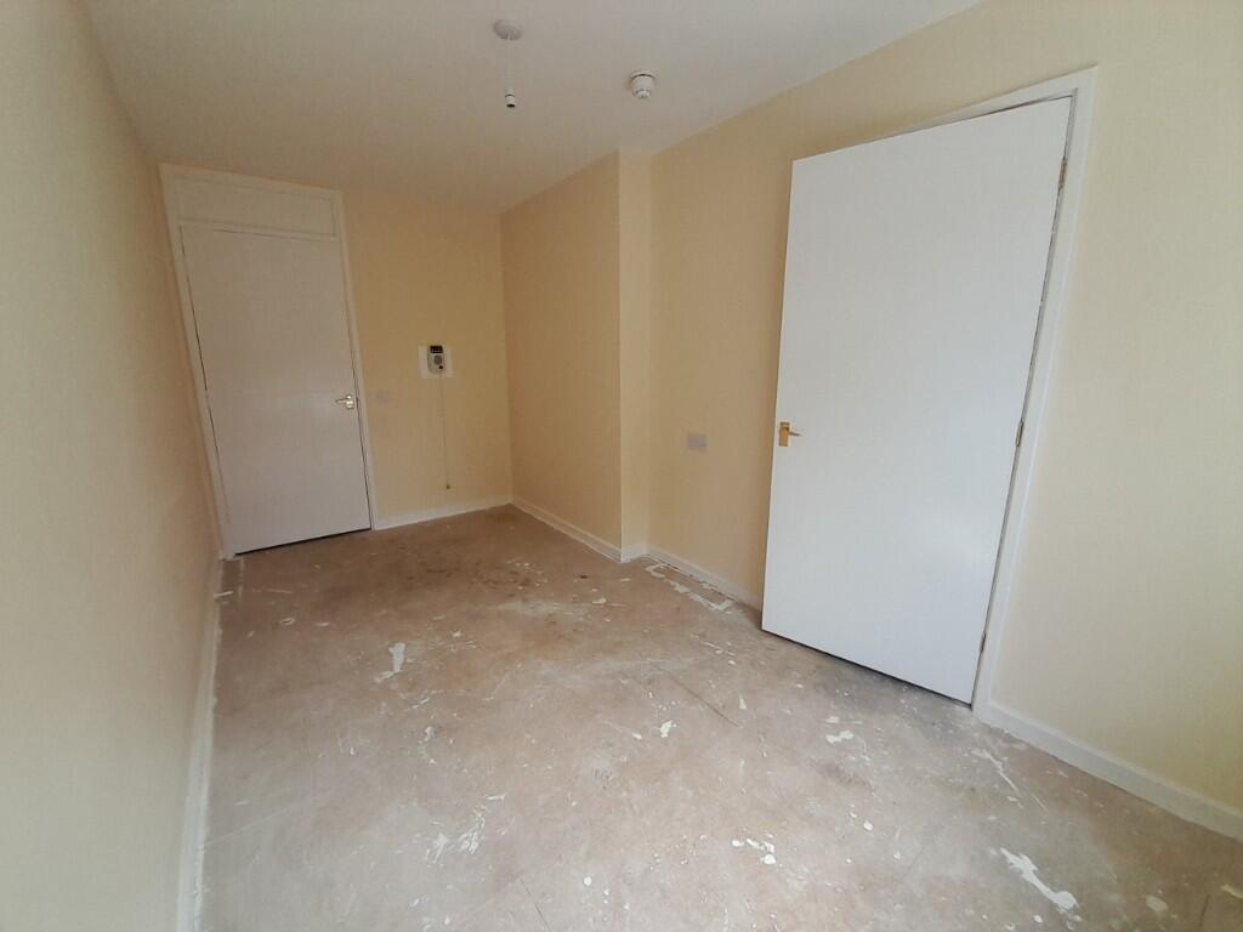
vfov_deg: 89.9
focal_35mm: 13
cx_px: 622
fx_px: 467
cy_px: 466
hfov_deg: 106.2
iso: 40
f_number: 2.2
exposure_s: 1/100
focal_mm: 1.13
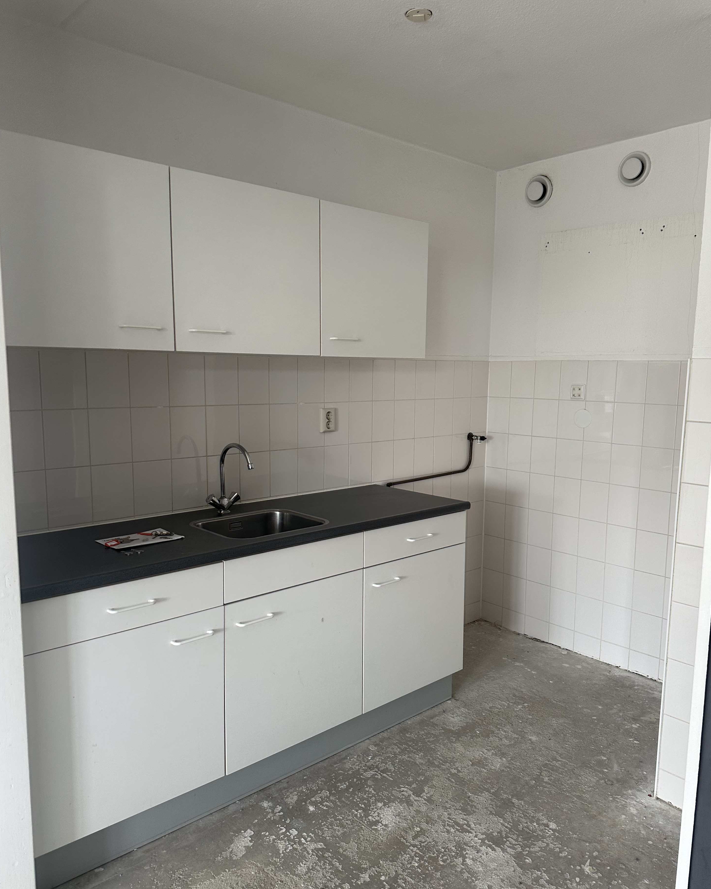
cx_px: 363
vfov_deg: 66.0
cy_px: 467
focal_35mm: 26
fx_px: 684
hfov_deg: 54.9
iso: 125
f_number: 1.78
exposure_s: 1/121
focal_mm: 6.86
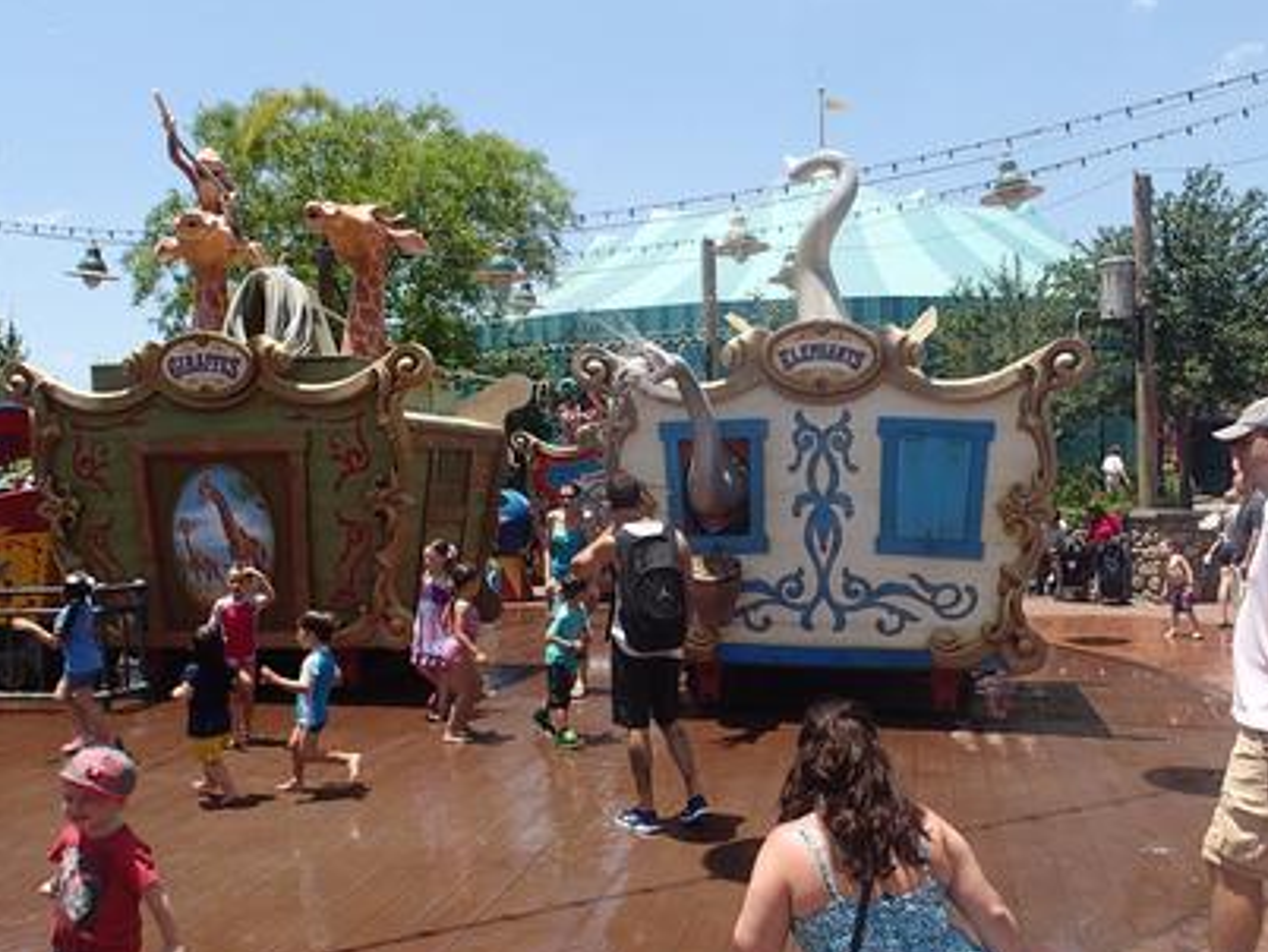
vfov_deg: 49.8
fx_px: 1026
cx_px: 631
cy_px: 470
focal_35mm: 28
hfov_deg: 63.4
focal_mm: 4.5
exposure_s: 1/160
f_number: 8
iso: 100
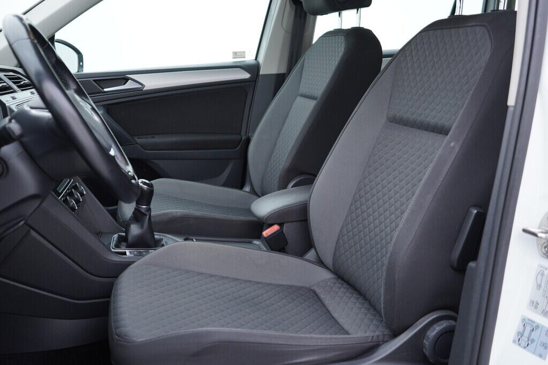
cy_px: 182
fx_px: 548
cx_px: 274
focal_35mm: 36
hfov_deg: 53.1
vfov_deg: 36.9
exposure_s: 1/40
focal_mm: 24
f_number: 2.8
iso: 125
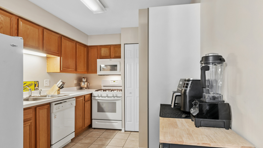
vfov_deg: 58.4
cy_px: 75
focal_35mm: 19
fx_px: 133
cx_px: 131
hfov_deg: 89.6
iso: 250
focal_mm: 12
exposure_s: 1/1.67
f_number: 8
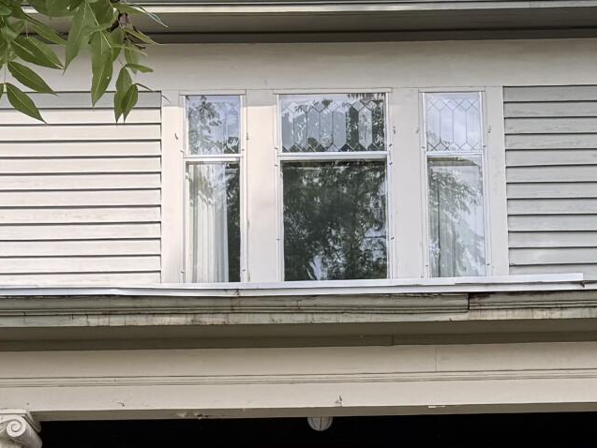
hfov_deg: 17.4
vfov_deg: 13.0
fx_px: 1949
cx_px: 392
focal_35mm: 113
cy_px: 435
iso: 80
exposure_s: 1/868
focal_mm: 6.76
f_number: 1.78
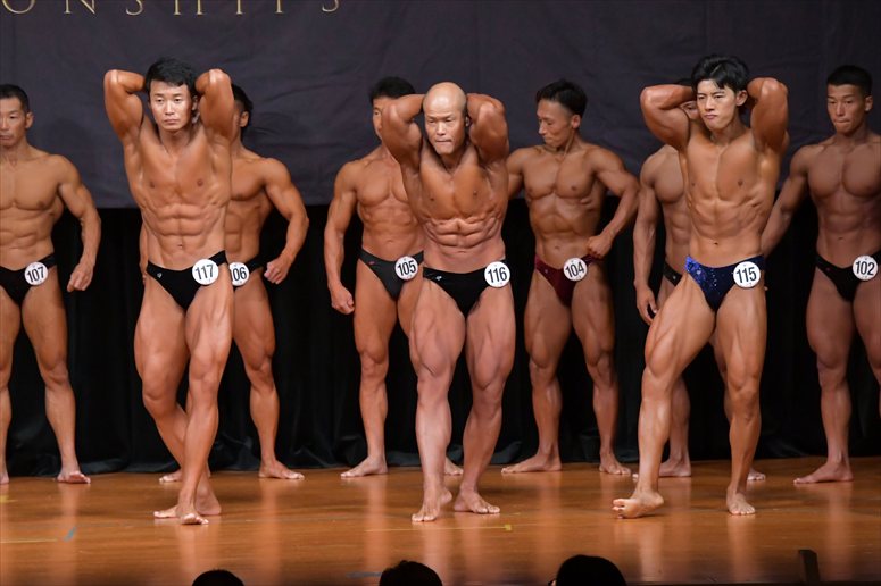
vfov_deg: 5.4
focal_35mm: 255
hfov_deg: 8.1
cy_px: 293
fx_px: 6237
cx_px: 440
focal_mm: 170
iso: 5000
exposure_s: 1/400
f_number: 5.6
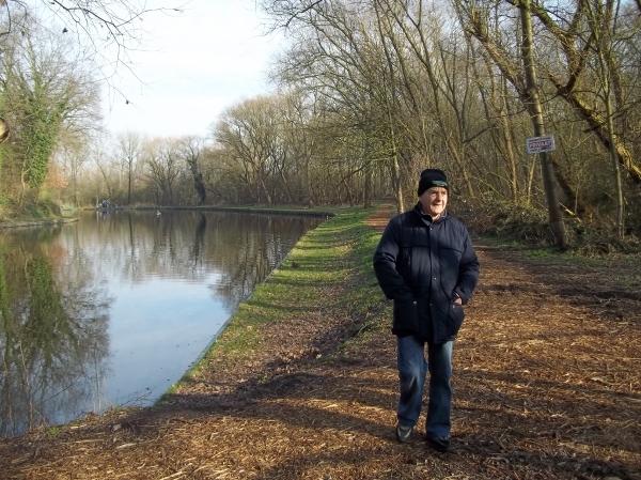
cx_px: 320
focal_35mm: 32
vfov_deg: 44.1
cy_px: 240
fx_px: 592
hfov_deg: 56.9
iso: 64
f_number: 2.9
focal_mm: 5.7
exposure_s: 1/320
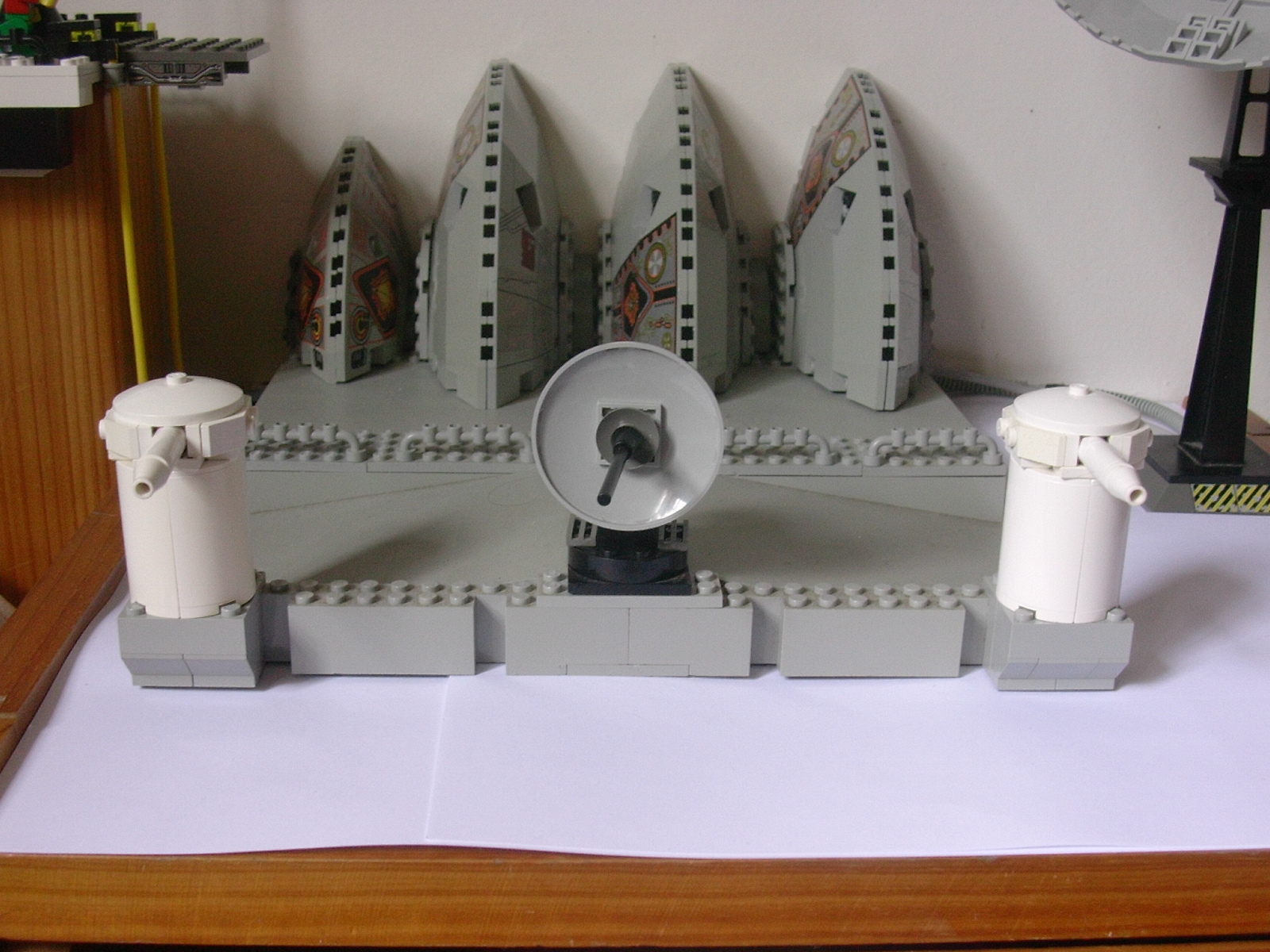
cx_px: 635
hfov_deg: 42.1
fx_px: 1651
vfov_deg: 32.2
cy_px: 476
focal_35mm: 45
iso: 70
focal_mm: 6.7
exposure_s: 1/21.9
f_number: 2.9
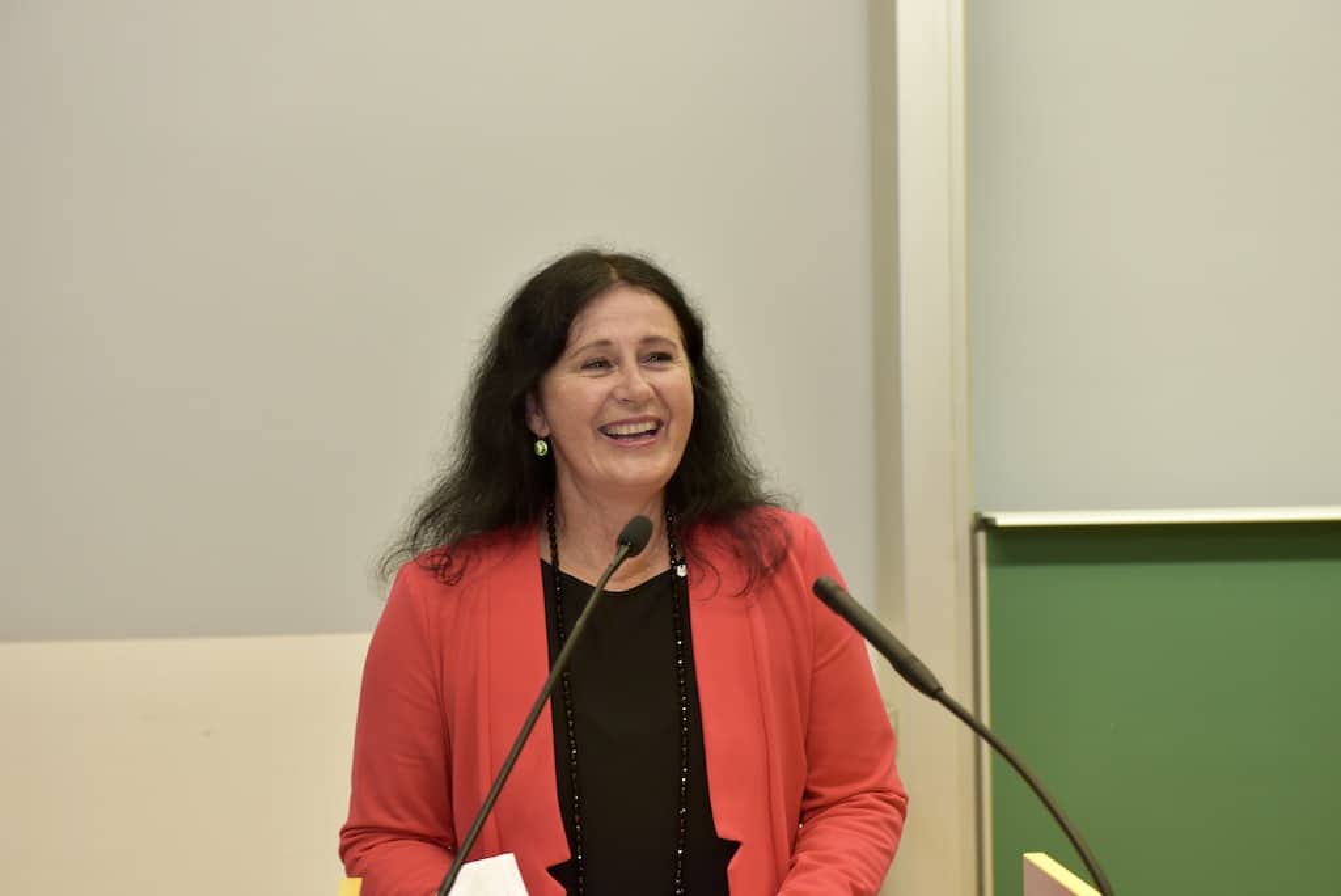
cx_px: 670
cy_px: 448
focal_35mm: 70
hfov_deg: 28.8
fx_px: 2609
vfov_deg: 19.5
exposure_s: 1/80
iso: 800
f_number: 4.5
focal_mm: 70
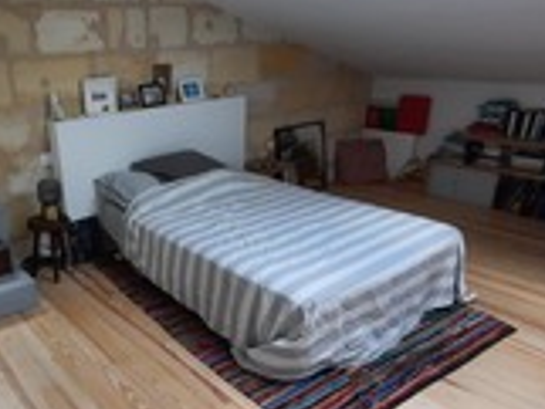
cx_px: 146
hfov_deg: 58.8
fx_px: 457
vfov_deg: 48.2
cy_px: 230
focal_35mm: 29
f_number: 2.2
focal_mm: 1.74
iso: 100
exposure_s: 1/50
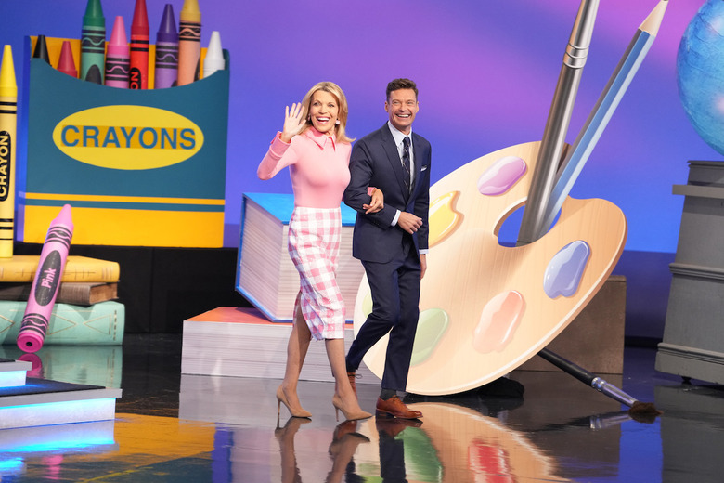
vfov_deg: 10.6
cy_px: 242
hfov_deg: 15.9
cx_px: 362
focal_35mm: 129
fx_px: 2594
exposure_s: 1/250
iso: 2500
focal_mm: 129
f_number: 3.5
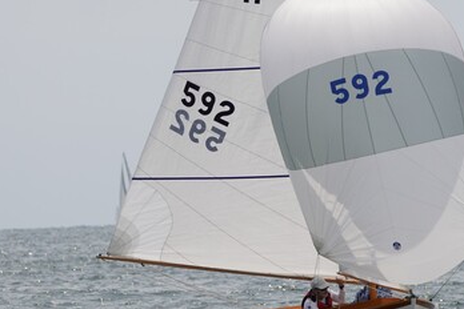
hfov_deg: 3.0
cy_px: 57
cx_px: 292
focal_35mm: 689
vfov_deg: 2.0
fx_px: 8880
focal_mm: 200
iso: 125
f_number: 5.6
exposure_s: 1/1250
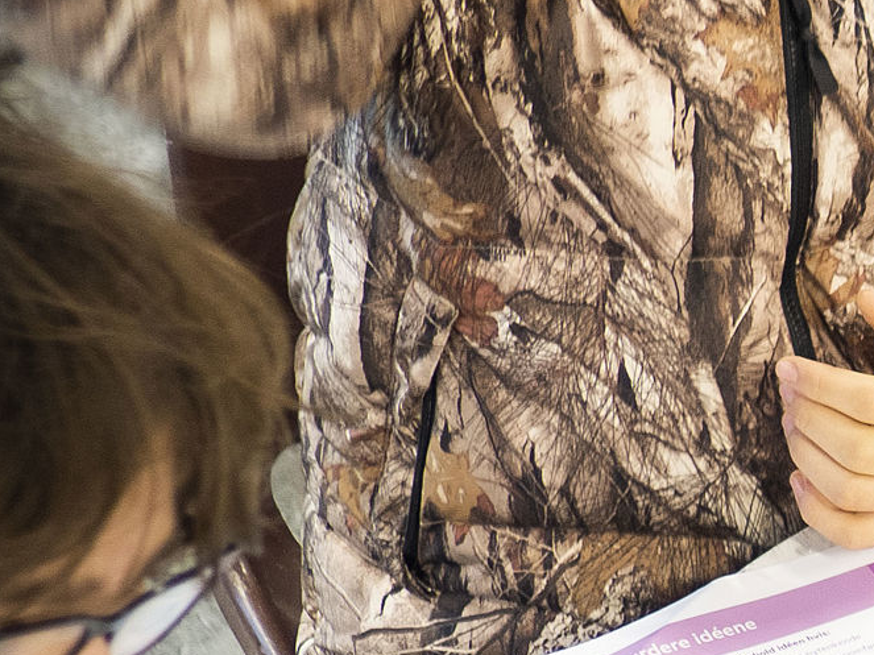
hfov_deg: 10.9
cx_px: 1632
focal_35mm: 168
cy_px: 456
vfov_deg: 8.8
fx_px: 4241
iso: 250
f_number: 1.7
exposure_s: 1/50
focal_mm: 20
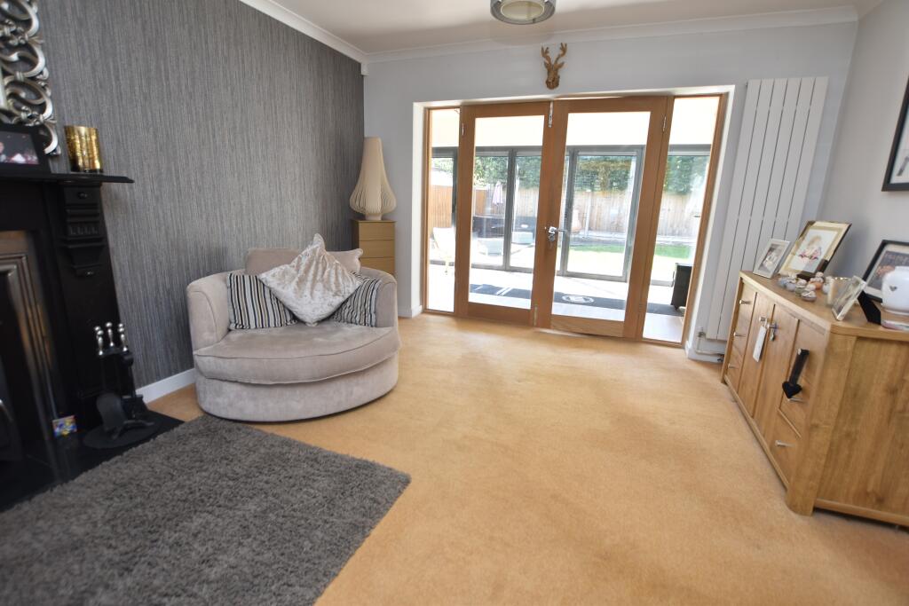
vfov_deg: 72.1
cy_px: 303
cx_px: 454
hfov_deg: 95.0
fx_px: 417
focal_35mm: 16
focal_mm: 11
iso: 100
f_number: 3.5
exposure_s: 1/40
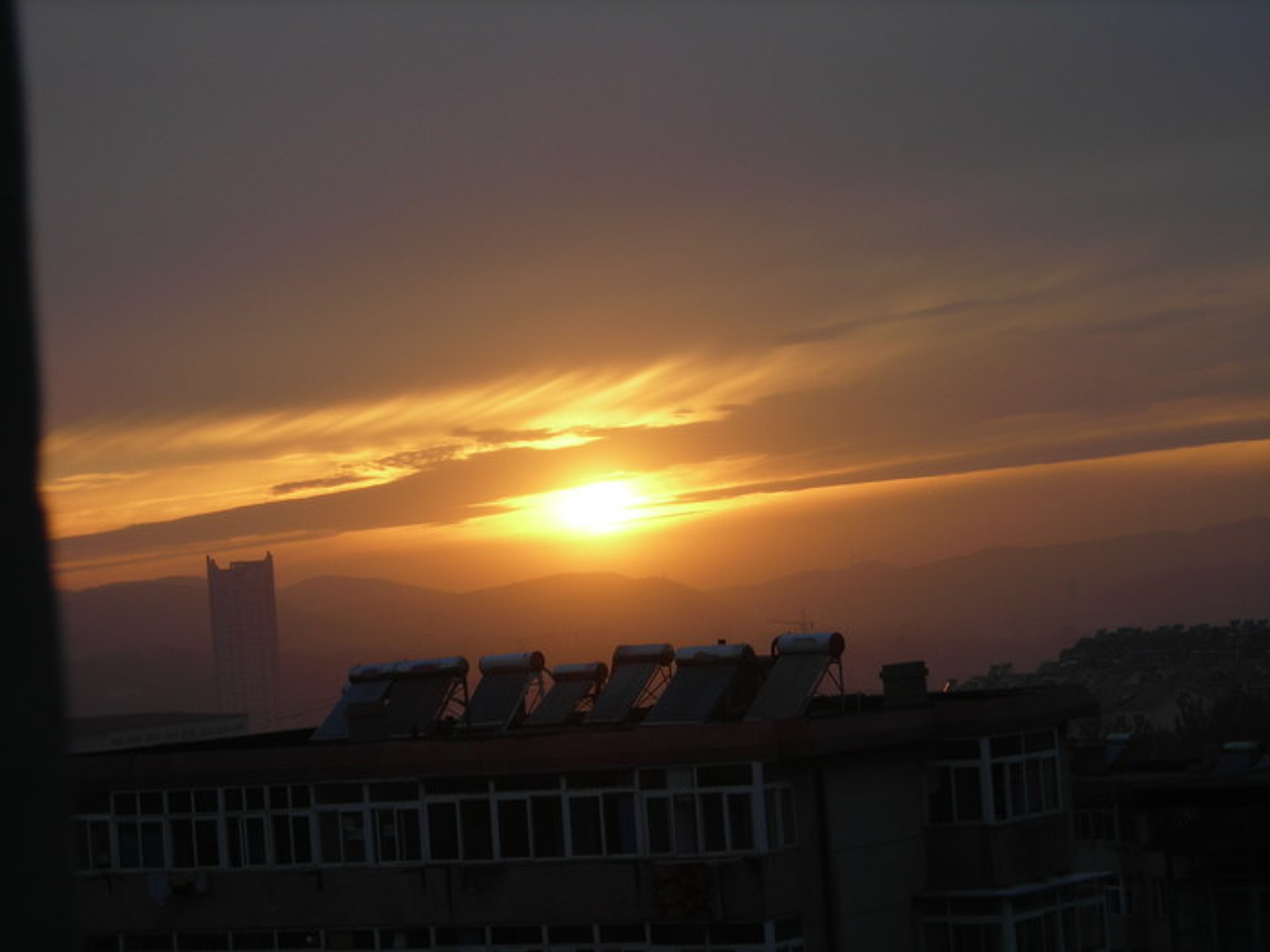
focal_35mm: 103
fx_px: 3779
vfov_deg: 14.4
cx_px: 635
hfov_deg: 19.1
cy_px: 476
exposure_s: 1/54.6
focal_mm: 17
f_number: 4.9
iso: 50
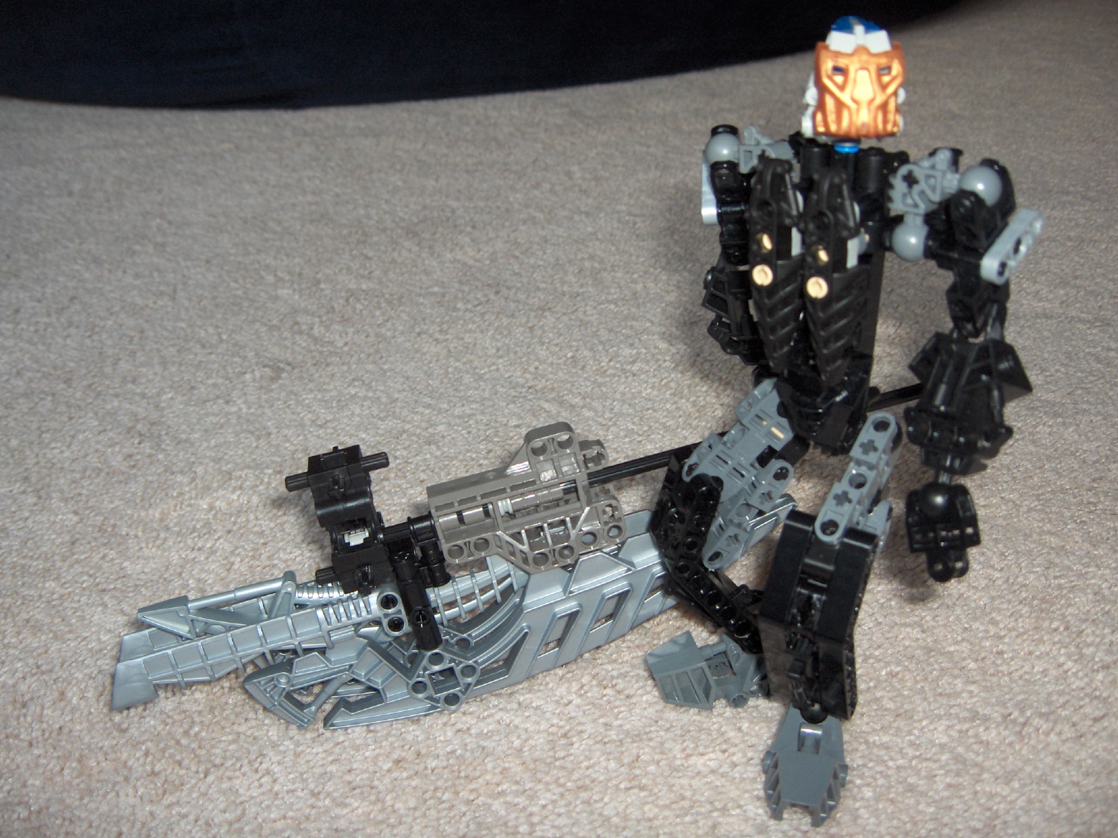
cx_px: 559
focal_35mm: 39
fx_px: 1260
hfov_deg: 47.9
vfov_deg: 36.8
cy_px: 419
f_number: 2.8
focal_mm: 8
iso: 100
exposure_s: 1/60
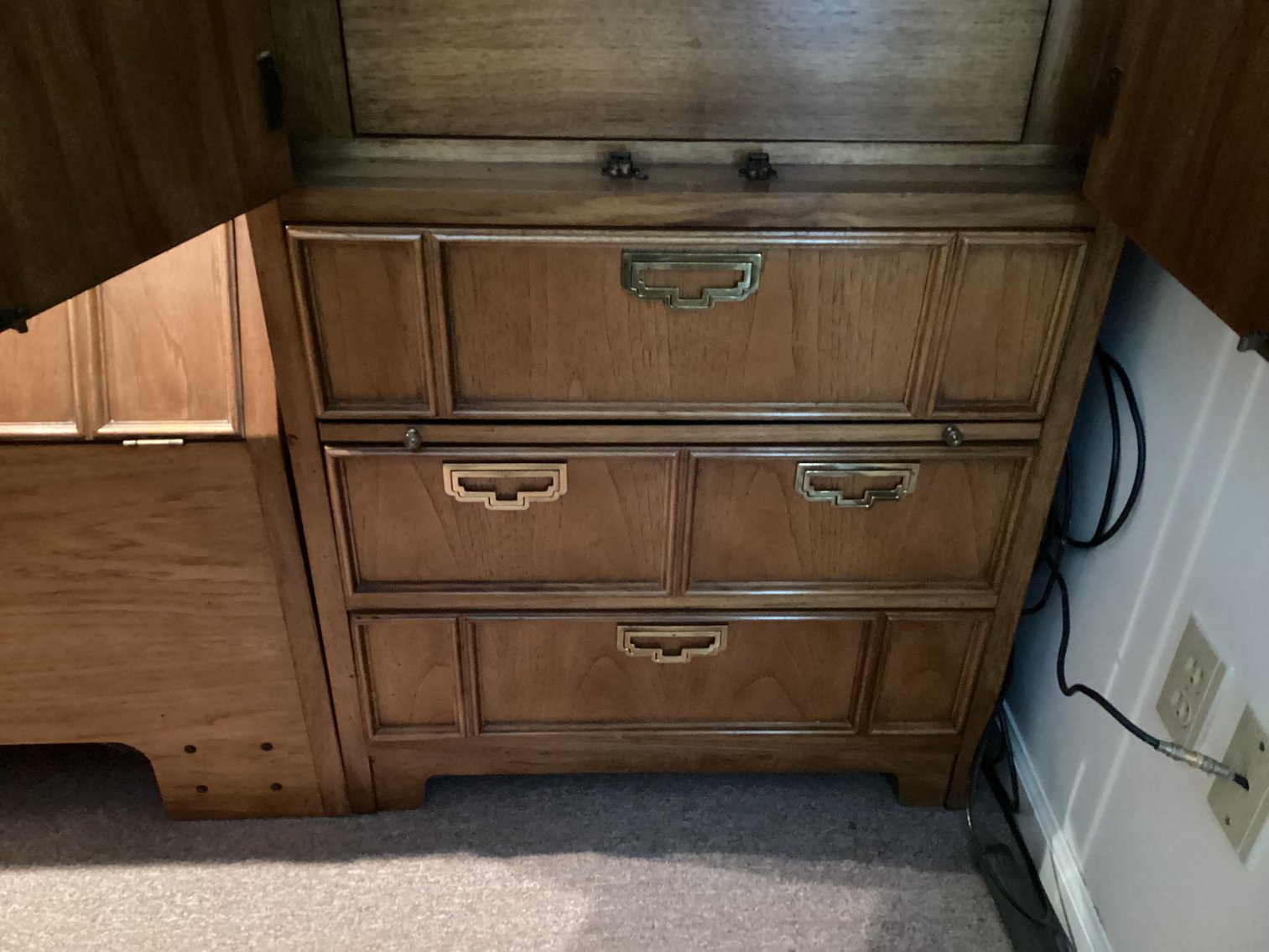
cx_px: 634
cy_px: 476
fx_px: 1137
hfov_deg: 58.3
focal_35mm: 31
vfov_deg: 45.4
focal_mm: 3.3
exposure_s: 1/17
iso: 800
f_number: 2.4
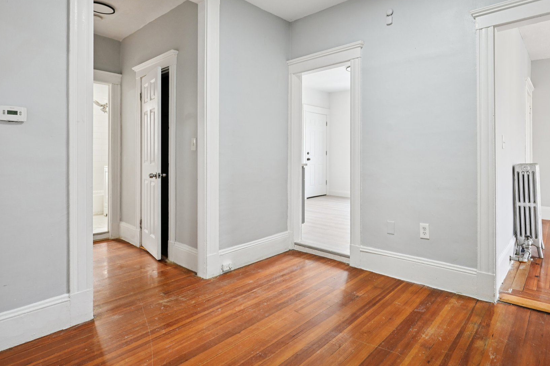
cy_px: 155
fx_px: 306
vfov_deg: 61.6
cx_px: 334
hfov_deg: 82.8
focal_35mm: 20
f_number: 8
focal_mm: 16
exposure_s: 1/20
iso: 400
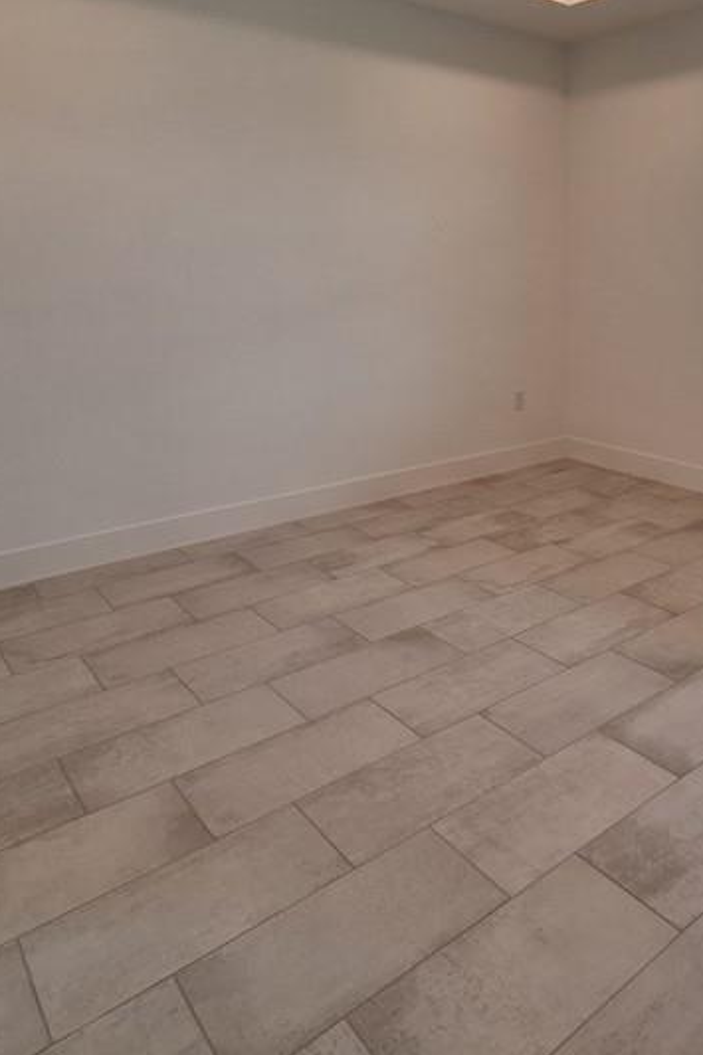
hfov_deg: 47.7
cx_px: 527
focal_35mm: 26
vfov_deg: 66.5
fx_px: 762
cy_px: 311
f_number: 2.2
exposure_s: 1/40
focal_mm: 1.74
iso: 50
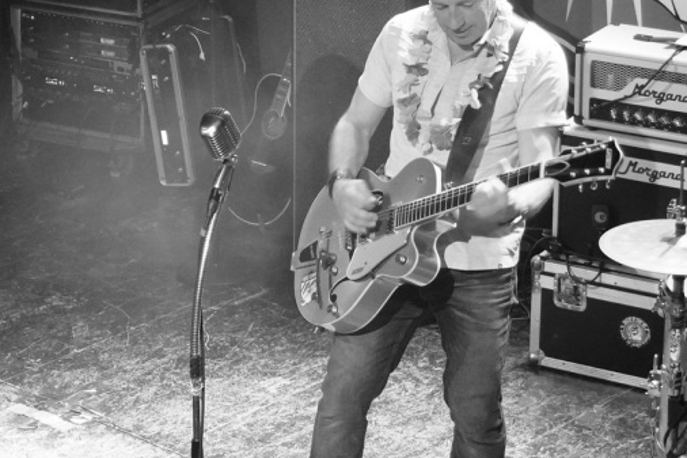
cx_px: 24
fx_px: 2709
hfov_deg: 14.3
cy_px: 149
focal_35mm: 142
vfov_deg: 9.6
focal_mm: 38
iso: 4000
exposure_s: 1/60
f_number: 5.6
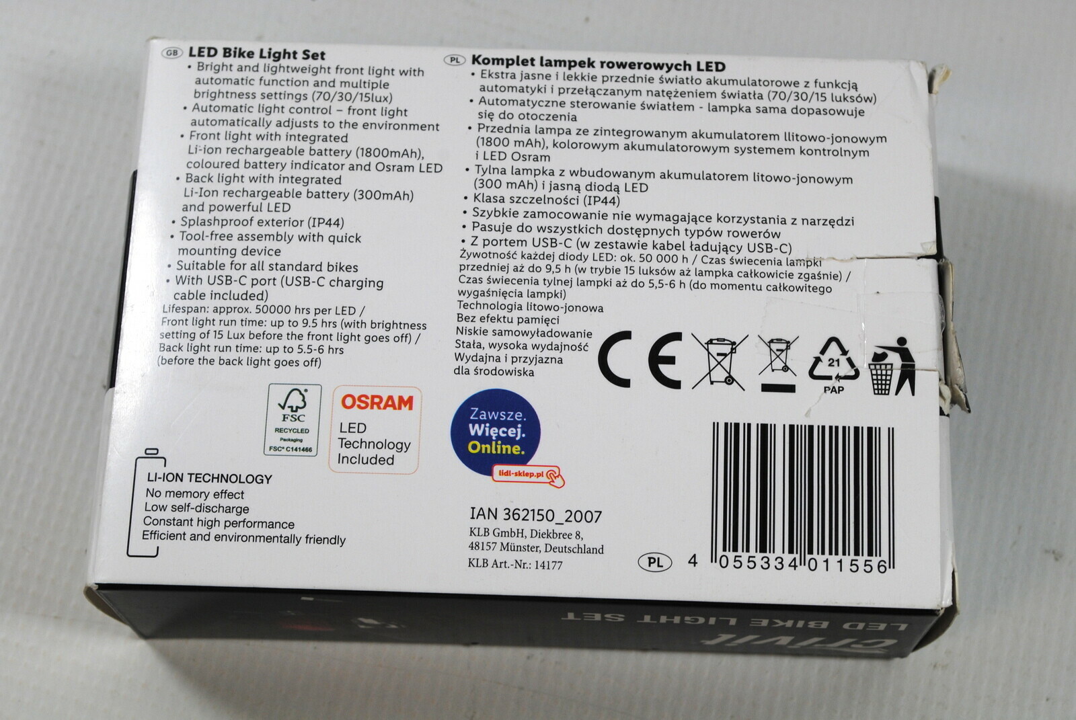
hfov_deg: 29.2
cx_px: 538
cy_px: 360
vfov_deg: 19.8
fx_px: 2065
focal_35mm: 69
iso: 140
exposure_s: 1/60
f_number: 8
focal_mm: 46
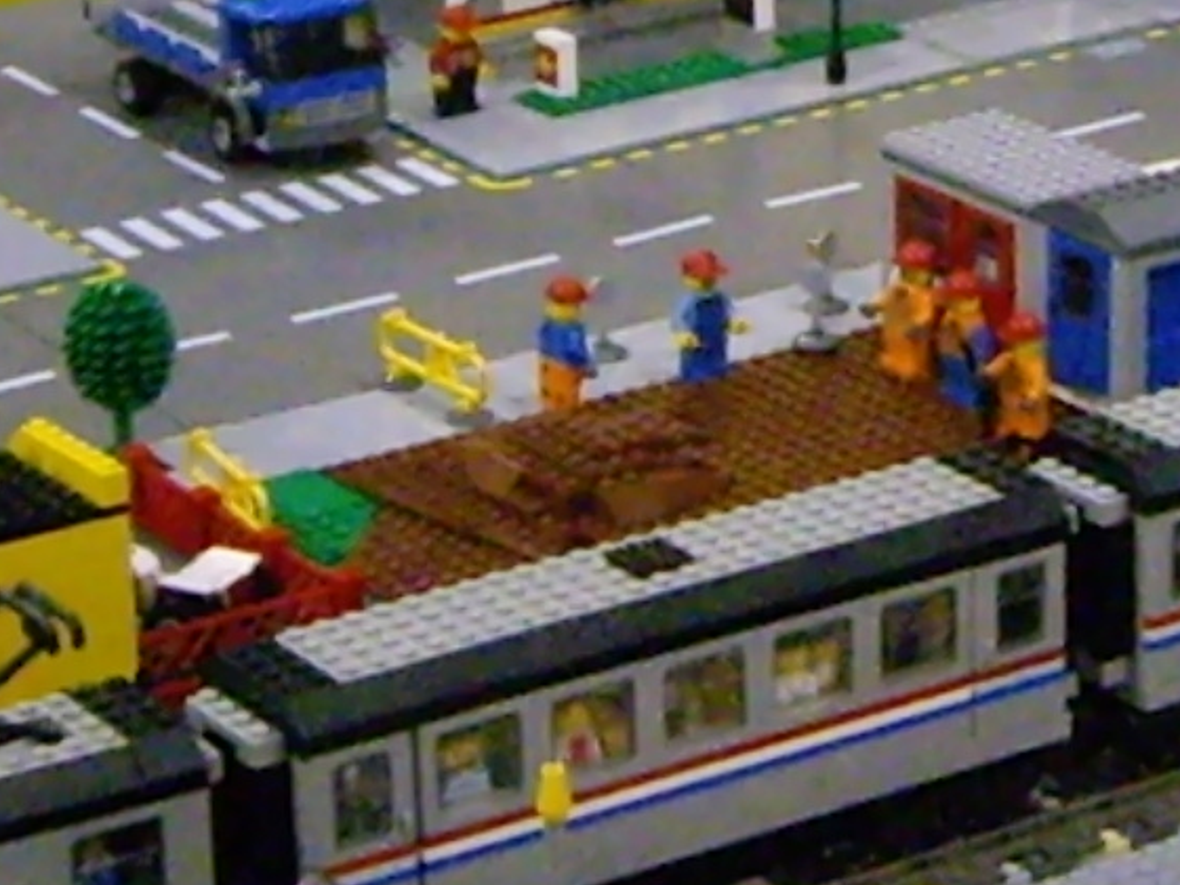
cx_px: 1184
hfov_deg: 12.5
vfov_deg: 9.4
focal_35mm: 156
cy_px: -23
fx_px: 5319
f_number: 2.7
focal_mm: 6.2
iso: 800
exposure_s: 1/60
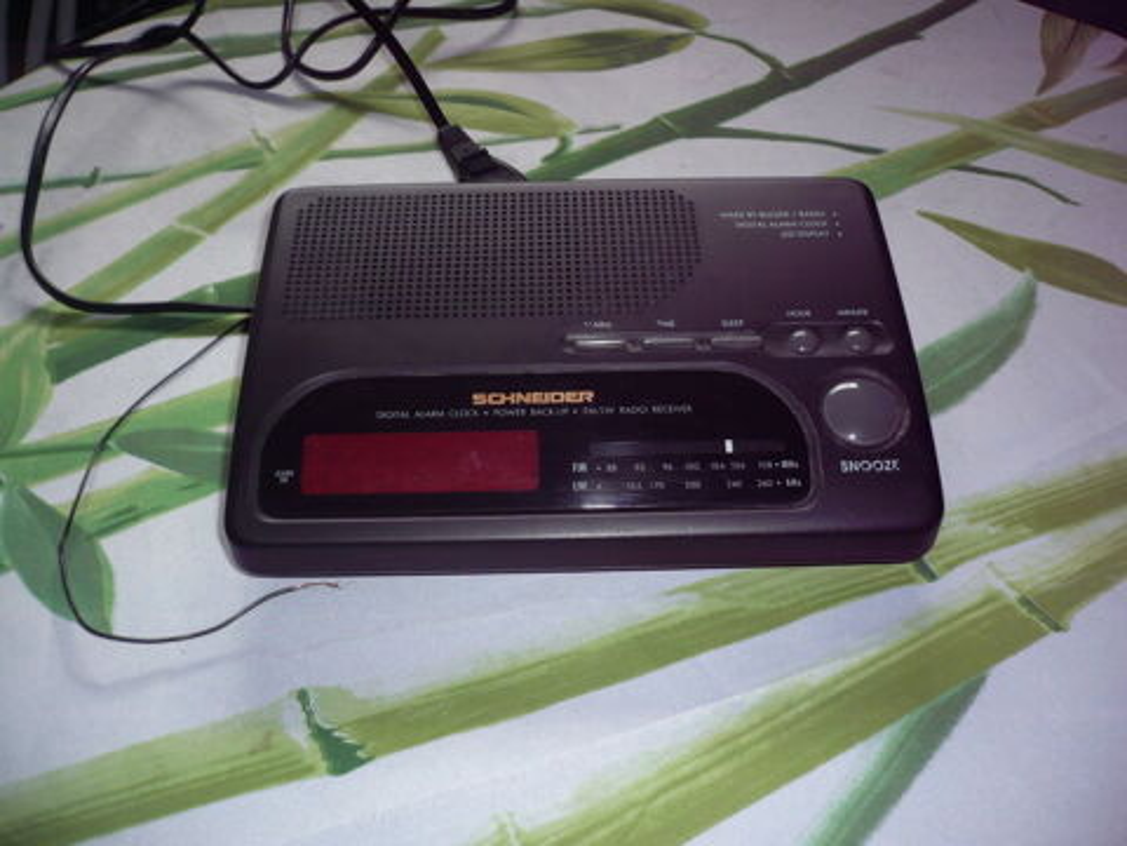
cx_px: 564
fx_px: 1140
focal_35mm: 35
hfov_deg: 52.6
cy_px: 423
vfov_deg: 40.7
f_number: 2.8
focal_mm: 5.8
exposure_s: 1/30
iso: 100
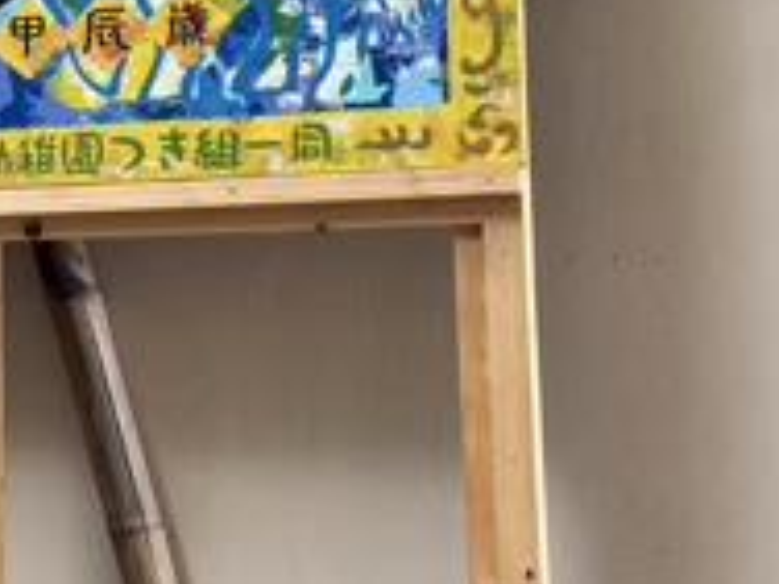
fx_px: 2183
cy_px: 172
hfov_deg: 17.3
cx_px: -522
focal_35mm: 97
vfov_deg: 15.2
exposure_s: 1/89
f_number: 1.6
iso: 125
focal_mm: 5.96
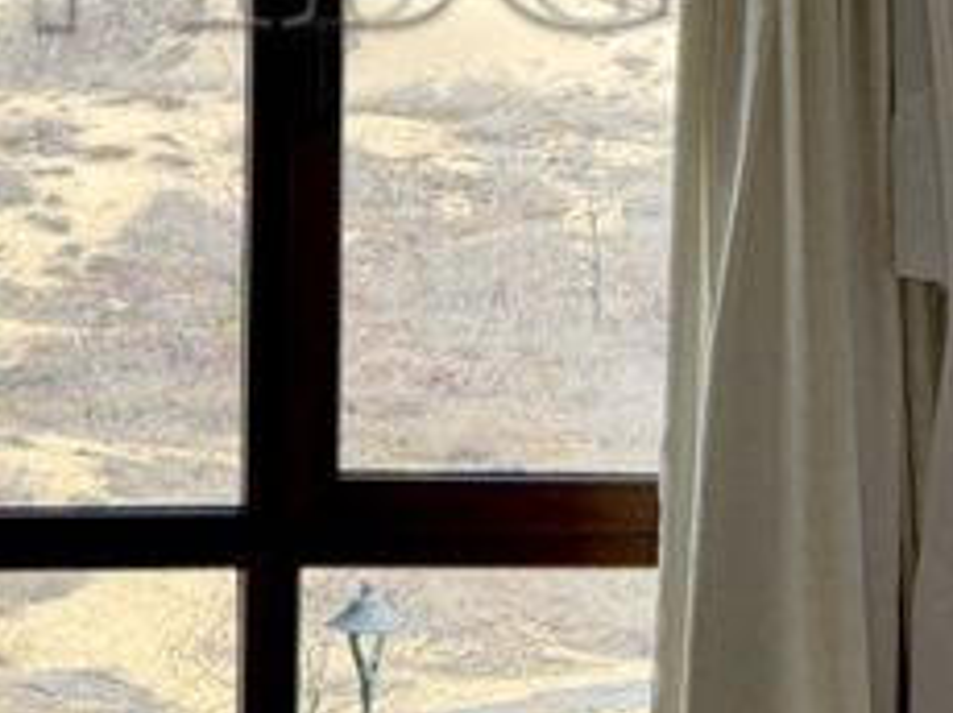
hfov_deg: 13.4
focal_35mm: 147
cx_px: 263
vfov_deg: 10.0
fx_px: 4043
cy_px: -46
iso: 64
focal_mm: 6.76
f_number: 1.78
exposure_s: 1/1133
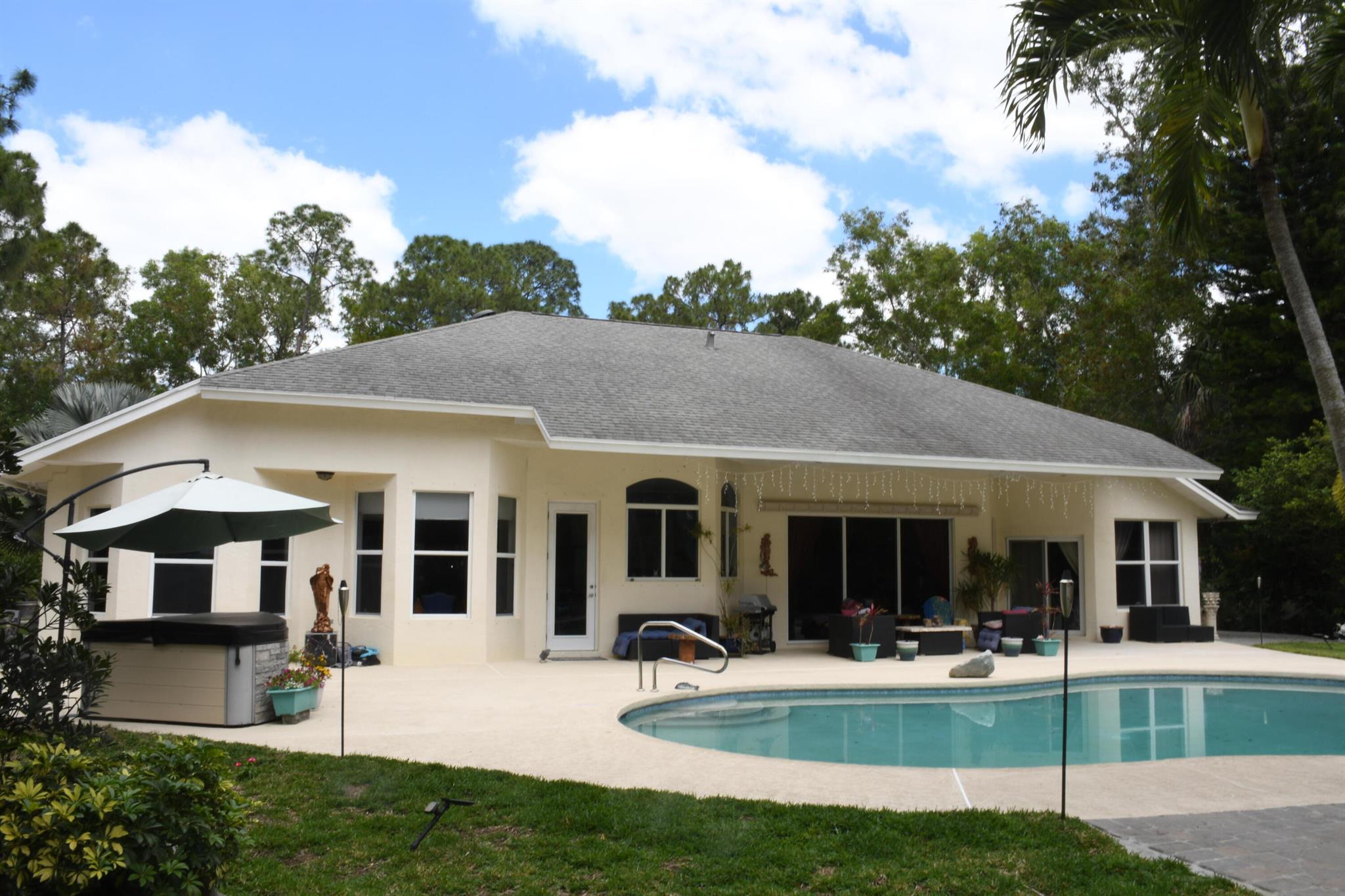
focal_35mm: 27
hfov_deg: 67.4
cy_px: 448
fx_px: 1009
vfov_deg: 47.9
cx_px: 672
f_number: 22
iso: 100
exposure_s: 1/15
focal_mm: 18
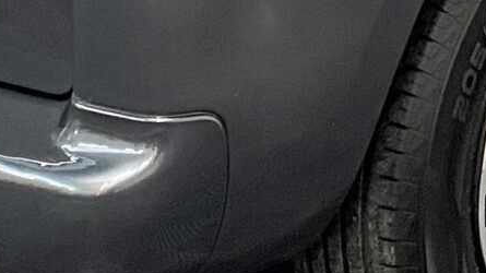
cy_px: -437
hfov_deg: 13.1
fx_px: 2100
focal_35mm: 163
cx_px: 423
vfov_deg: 6.9
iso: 200
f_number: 1.8
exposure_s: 1/50
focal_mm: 4.25
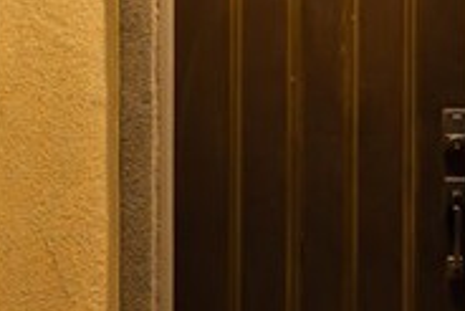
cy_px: 64
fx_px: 1939
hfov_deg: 13.7
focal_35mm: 150
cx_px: 250
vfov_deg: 9.1
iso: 100
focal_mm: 18
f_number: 5.6
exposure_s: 1.6
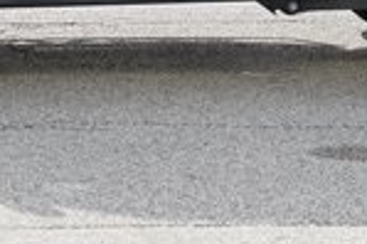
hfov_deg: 10.0
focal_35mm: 206
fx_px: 2098
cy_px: -216
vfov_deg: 6.5
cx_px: 99
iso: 100
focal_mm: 48
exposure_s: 1/80
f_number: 10
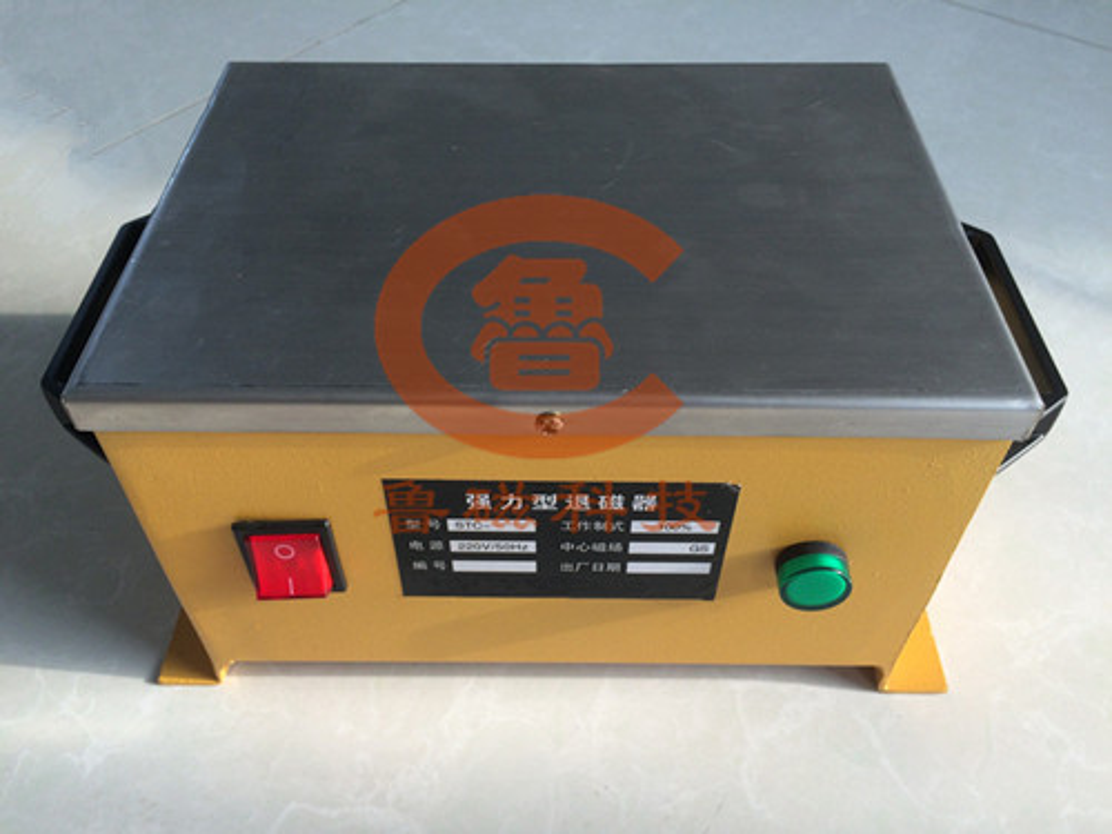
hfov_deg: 61.7
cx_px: 556
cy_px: 417
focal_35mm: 29
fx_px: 932
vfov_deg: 48.2
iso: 50
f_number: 2.2
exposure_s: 1/120
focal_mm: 4.15
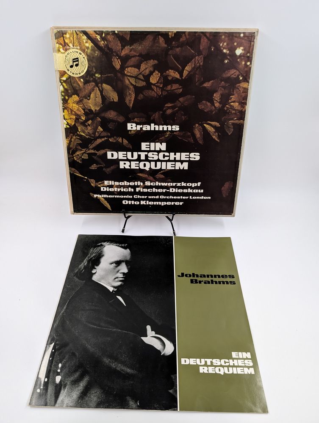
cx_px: 160
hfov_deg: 56.9
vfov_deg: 71.5
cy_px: 212
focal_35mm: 24
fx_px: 294
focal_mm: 6.9
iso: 31
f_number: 1.68
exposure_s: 1/23.8
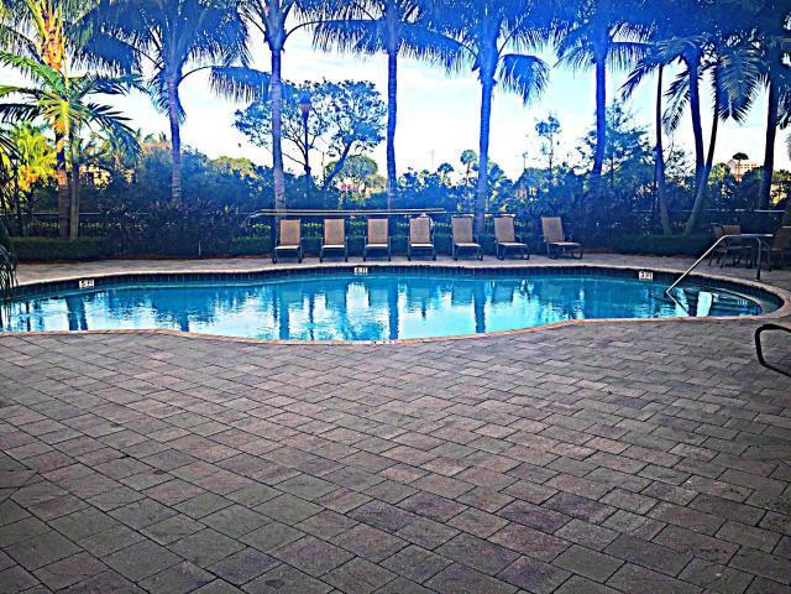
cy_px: 297
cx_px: 396
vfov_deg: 48.2
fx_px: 663
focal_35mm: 29
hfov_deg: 61.7
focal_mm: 4.15
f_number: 2.2
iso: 32
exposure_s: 1/449
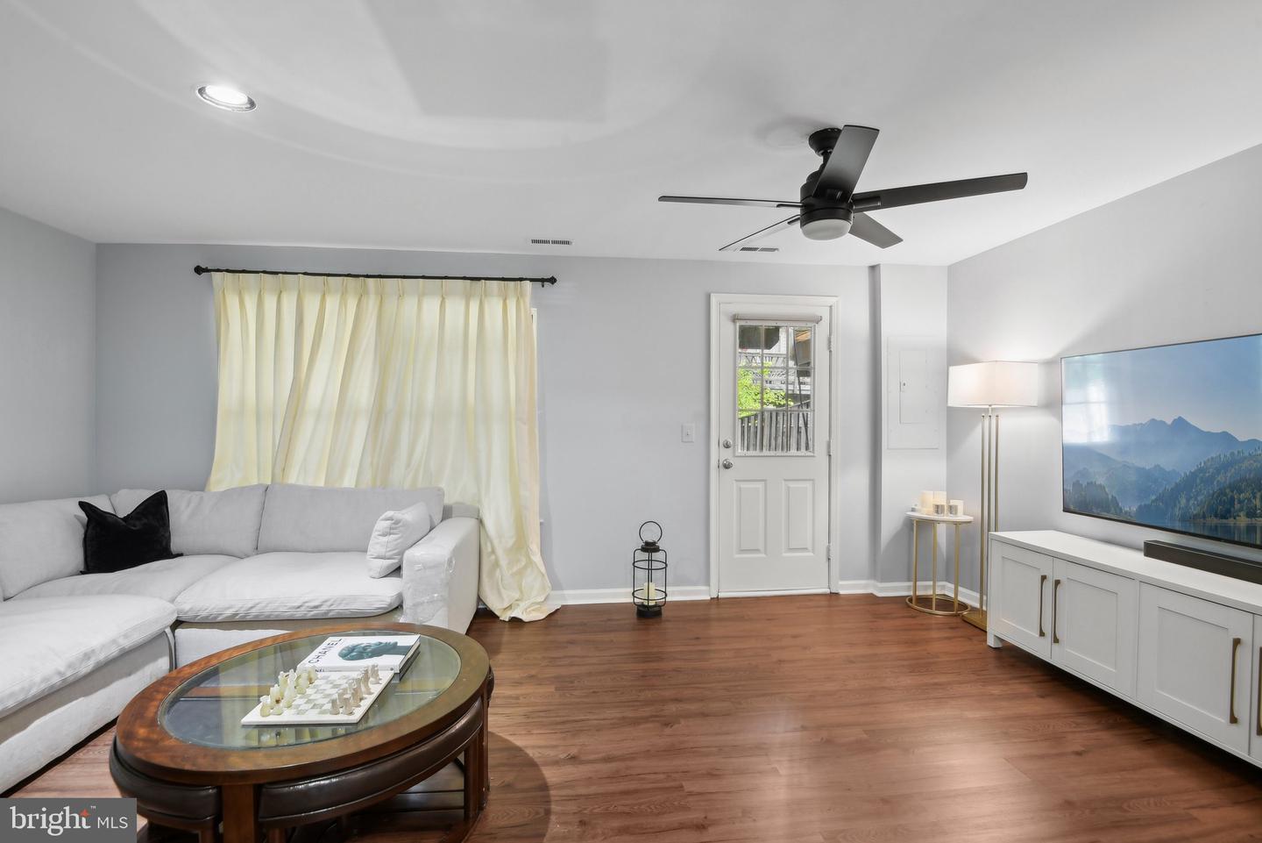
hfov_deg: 96.7
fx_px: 561
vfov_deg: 73.8
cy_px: 422
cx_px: 631
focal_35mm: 16
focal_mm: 16
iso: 400
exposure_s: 1/8
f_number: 8
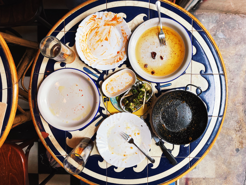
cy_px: 92
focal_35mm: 26
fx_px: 185
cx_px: 123
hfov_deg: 67.3
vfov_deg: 53.1
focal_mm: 5.1
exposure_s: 1/152
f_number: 1.6
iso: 32
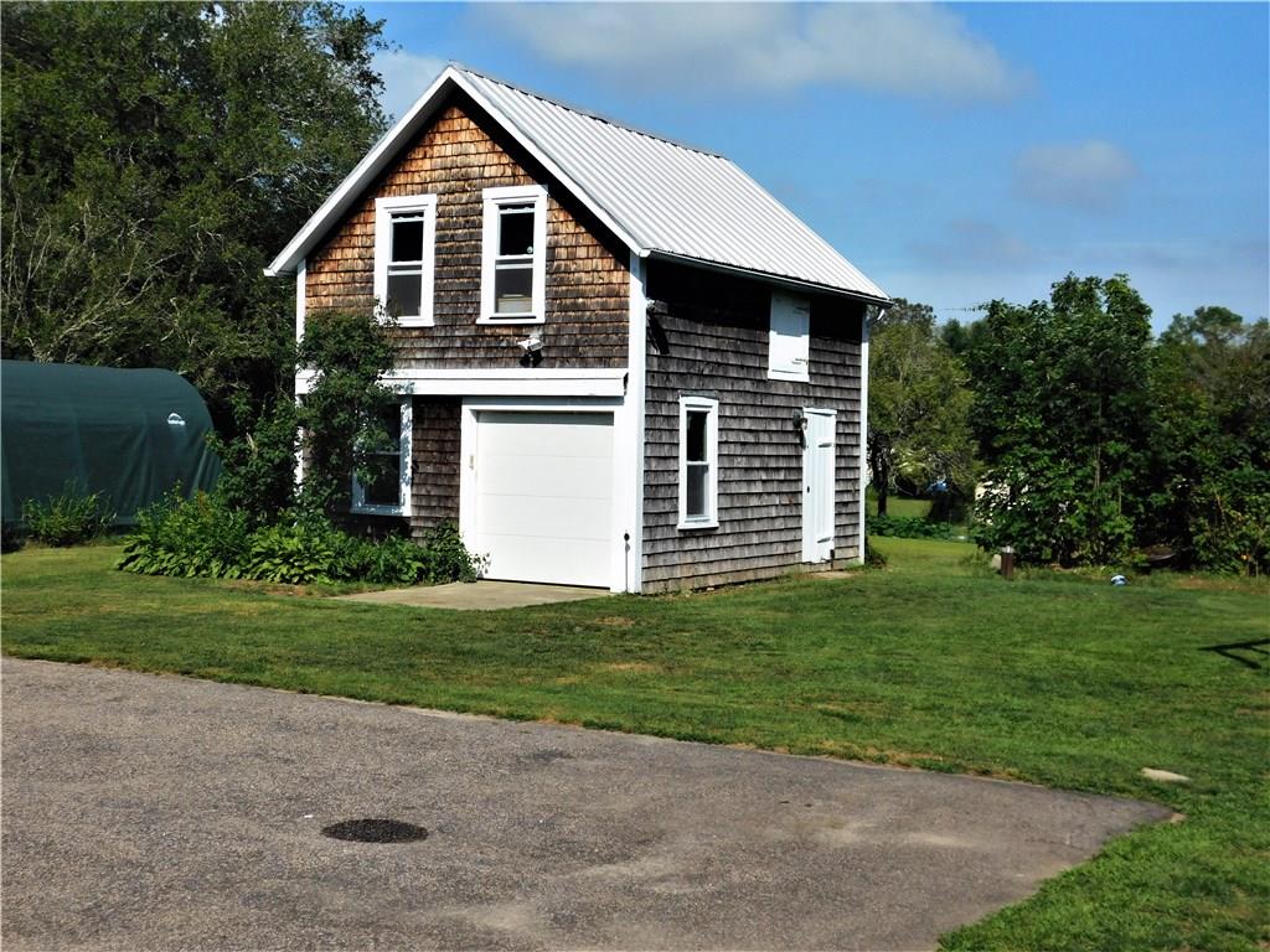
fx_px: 1651
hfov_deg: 42.1
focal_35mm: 45
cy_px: 476
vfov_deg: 32.2
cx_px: 635
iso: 125
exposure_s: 1/640
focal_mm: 8
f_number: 7.4
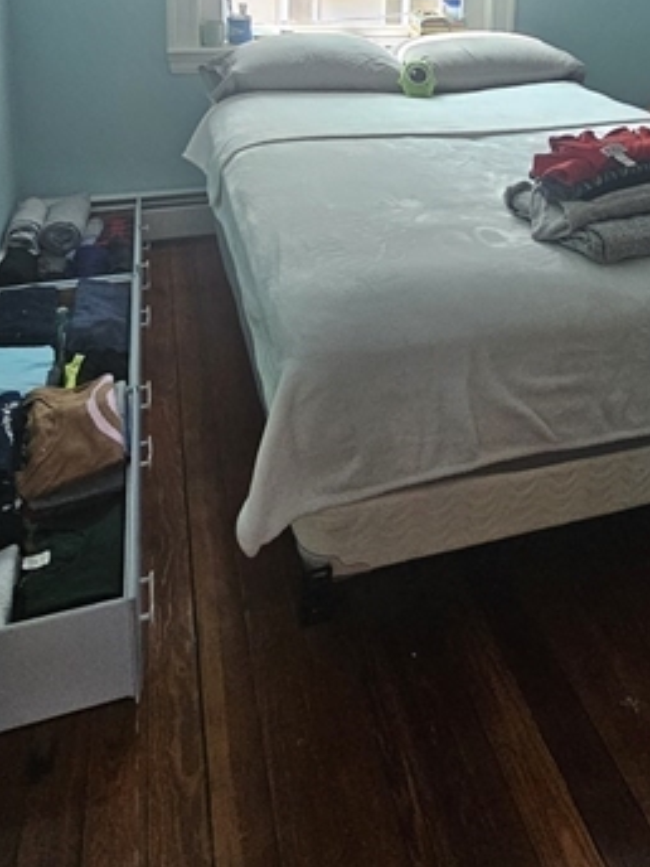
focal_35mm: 29
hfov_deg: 47.2
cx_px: 448
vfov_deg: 54.0
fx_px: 726
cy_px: 91
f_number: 2.2
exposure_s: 1/60
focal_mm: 2.2
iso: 320
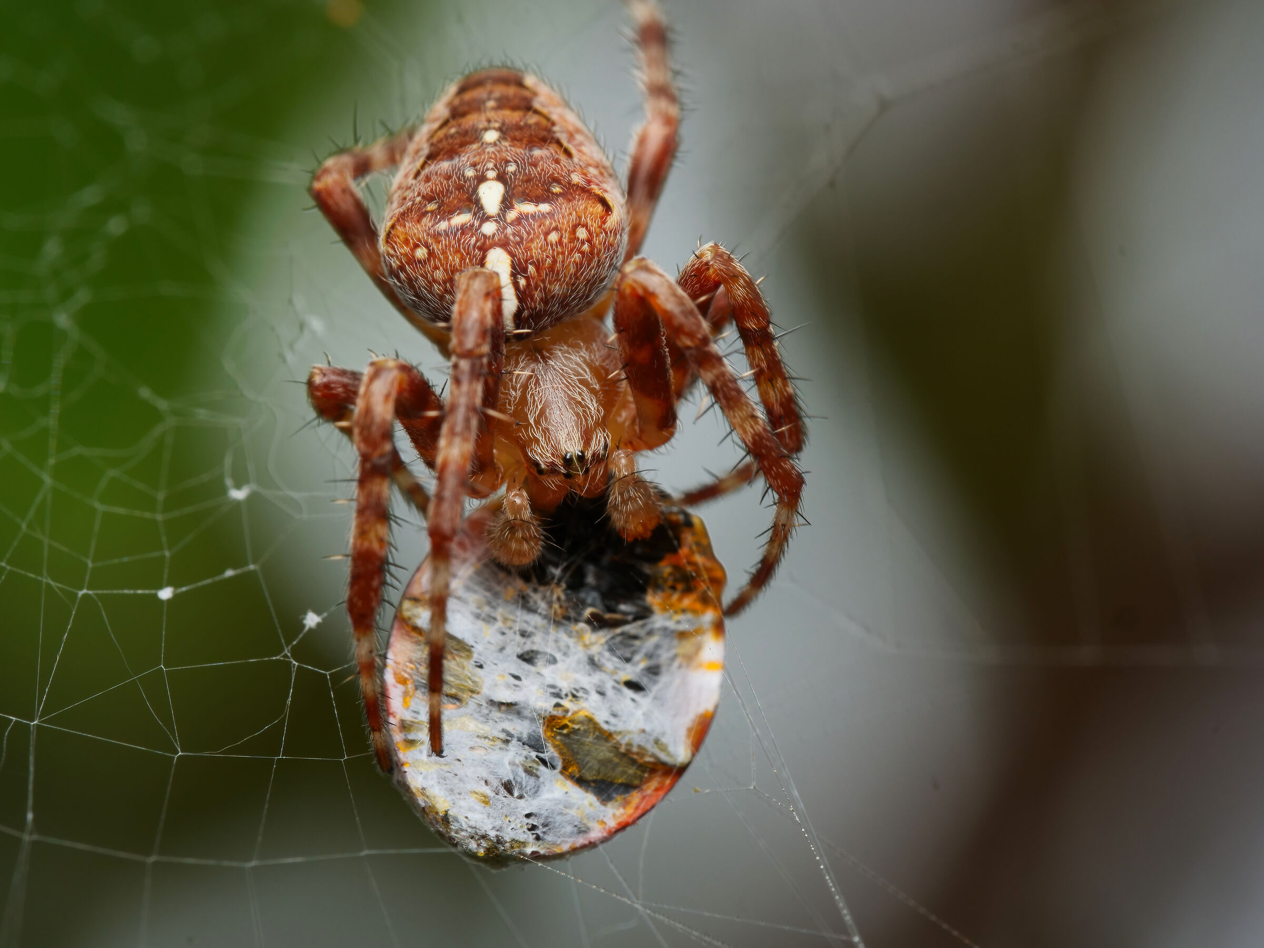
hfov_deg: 16.4
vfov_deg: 12.3
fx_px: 4382
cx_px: 632
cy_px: 474
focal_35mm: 120
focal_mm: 60
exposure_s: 1/100
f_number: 9
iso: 200
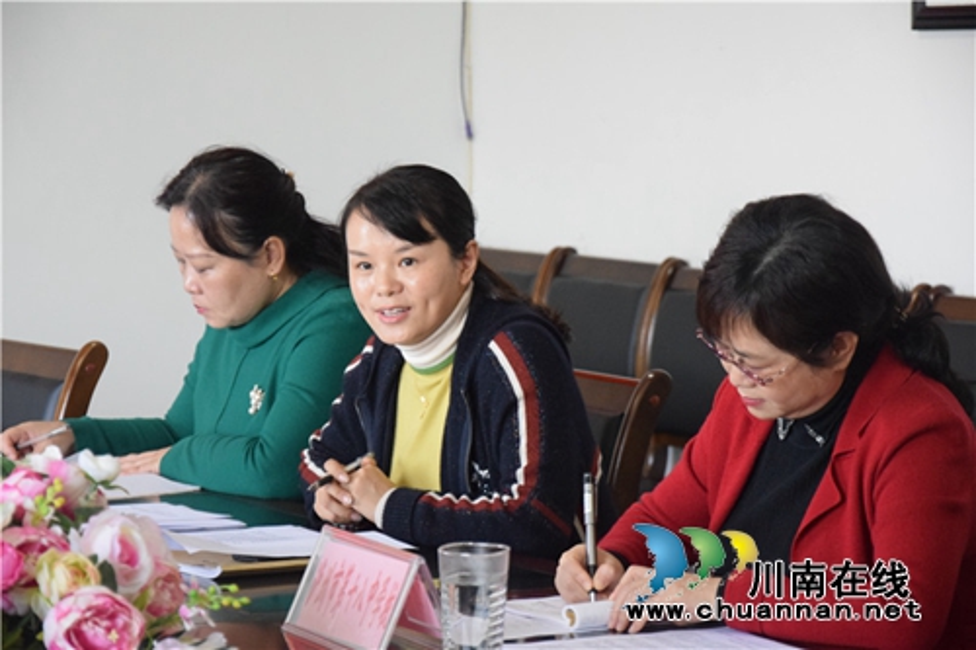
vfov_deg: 10.2
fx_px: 3659
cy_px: 325
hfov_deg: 15.2
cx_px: 488
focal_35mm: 135
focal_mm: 90
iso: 3200
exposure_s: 1/125
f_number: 5.6
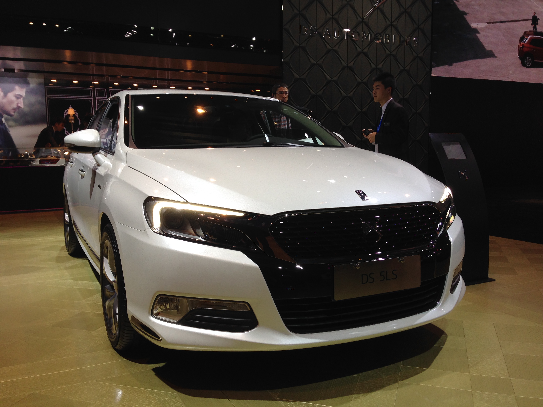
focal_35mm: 33
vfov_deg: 42.9
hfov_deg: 55.4
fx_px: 518
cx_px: 272
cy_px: 204
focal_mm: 4.12
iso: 50
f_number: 2.4
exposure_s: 1/143
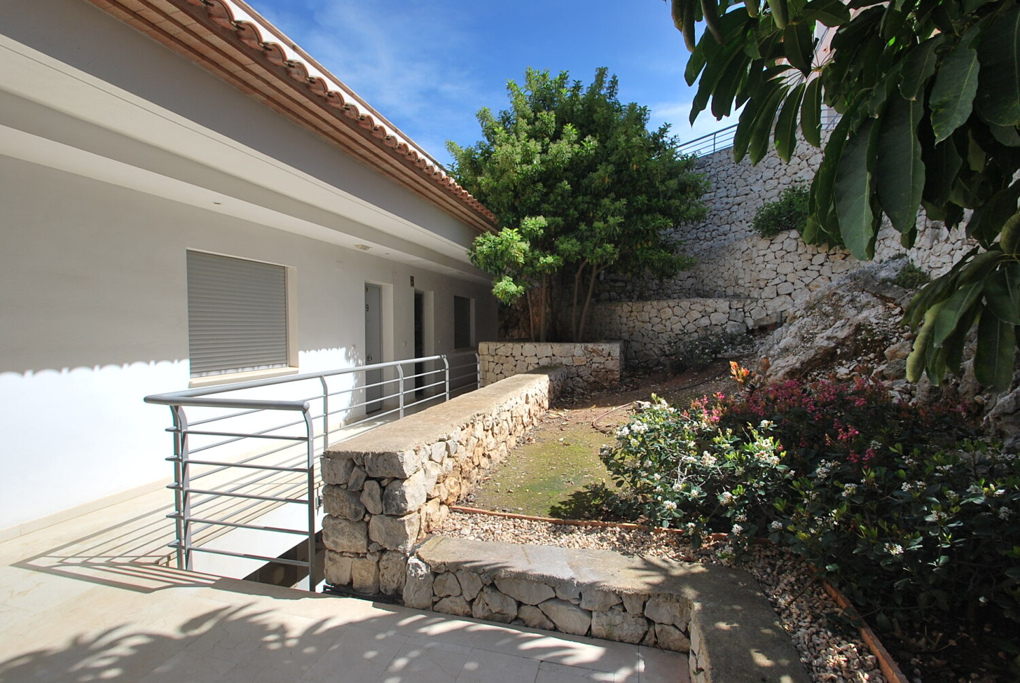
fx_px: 468
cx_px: 510
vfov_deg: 72.2
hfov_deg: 94.9
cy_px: 342
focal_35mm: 16
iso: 100
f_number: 8
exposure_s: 1/250
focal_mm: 11
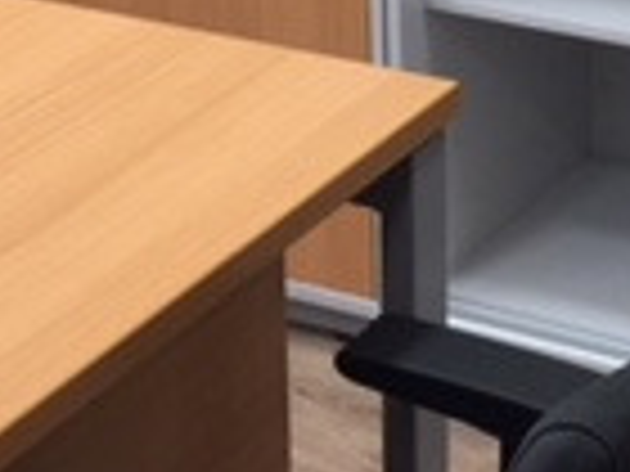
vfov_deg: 10.4
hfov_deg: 14.7
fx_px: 2421
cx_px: 500
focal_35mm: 133
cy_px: -418
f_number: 2.2
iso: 40
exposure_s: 1/30
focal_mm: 4.15
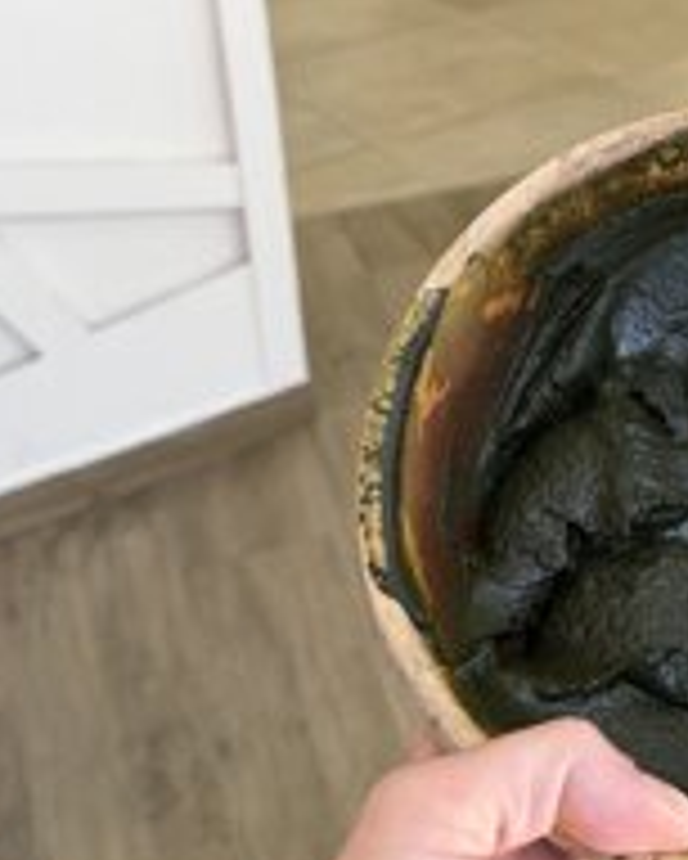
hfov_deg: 24.2
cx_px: 643
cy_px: 101
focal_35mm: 61
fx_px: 1551
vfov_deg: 29.8
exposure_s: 1/121
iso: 64
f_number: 1.78
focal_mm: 6.76
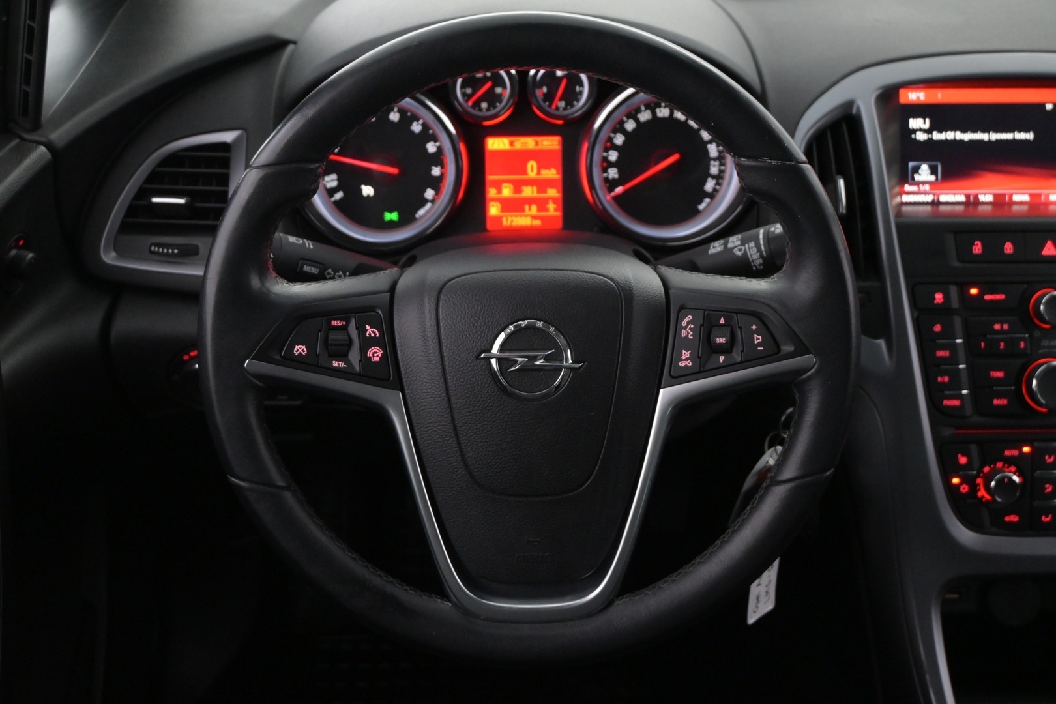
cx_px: 528
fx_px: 1232
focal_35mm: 42
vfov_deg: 31.9
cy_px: 352
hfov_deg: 46.4
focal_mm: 28
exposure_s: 1/50
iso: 3200
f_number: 4.5
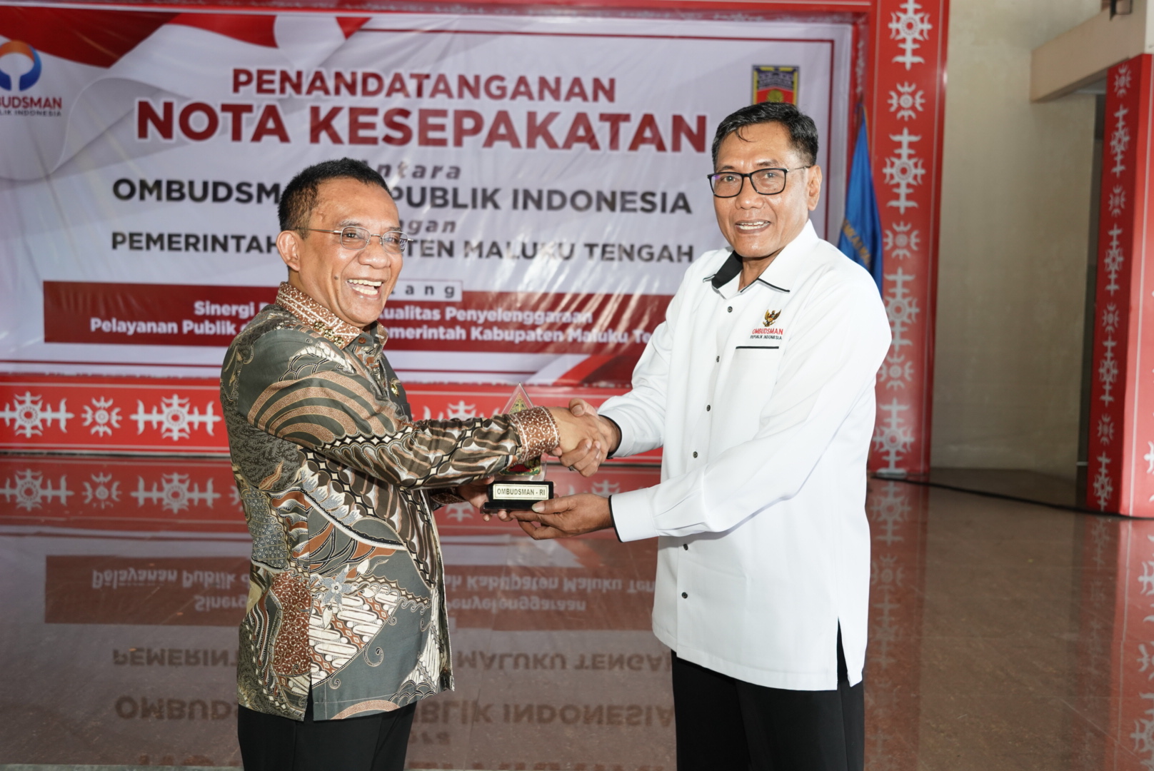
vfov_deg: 38.9
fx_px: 1091
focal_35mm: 34
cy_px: 386
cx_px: 577
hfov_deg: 55.8
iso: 800
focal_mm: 34
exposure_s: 1/160
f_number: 4.5
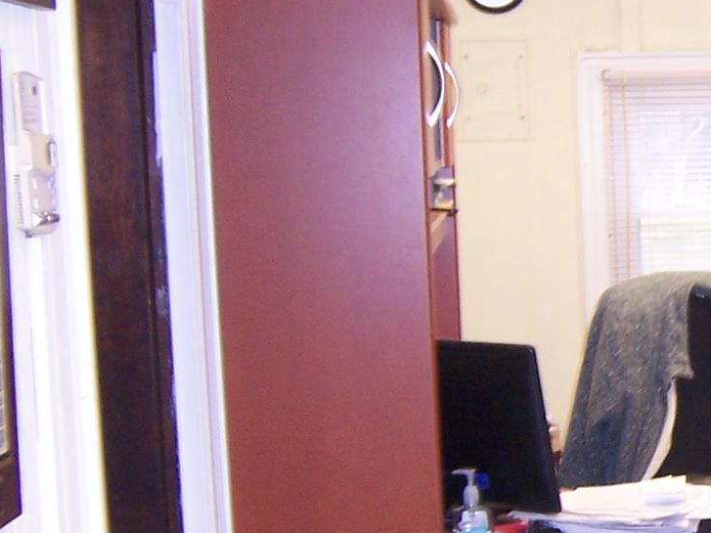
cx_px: 811
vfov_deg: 15.8
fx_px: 1910
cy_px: 370
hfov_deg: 20.0
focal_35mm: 93
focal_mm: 5.5
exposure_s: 1/60
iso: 140
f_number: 2.8
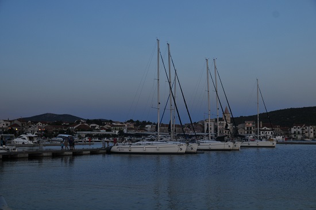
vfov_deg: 25.7
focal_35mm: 52
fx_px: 460
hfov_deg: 37.9
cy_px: 105
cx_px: 158
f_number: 5
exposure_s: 1/160
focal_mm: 35
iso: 200
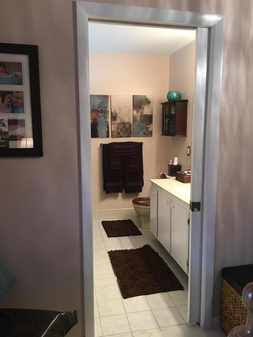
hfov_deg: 48.2
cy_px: 168
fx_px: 283
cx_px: 126
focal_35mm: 29
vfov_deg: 61.7
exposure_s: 1/15
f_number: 2.2
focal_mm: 4.15
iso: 64
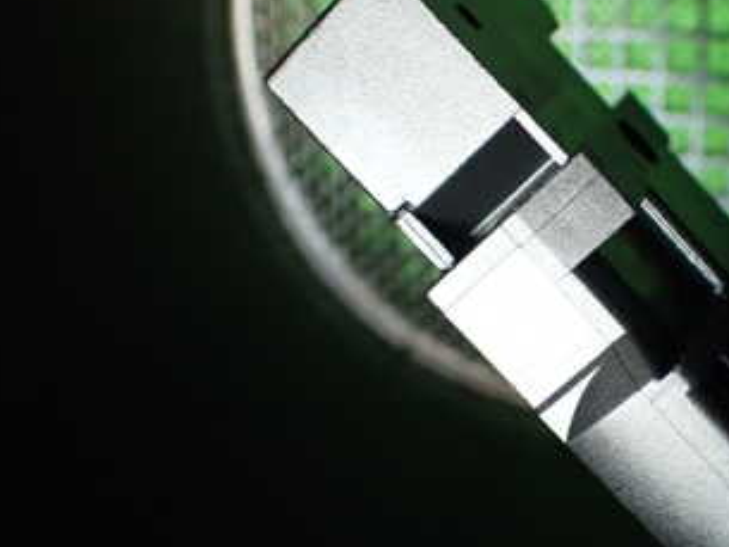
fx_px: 1327
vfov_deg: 23.2
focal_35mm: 63
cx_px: 583
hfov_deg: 30.0
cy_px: 365
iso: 320
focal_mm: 5.79
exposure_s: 1/30
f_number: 2.4
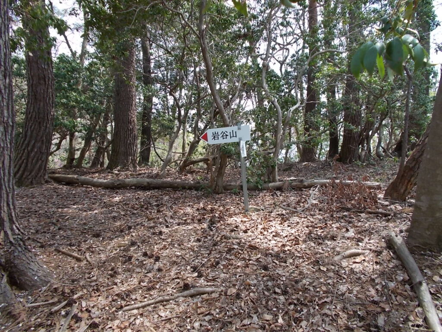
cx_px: 221
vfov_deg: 53.1
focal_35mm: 26
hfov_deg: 67.3
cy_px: 166
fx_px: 332
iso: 80
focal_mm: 4.6
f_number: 3.2
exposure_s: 1/160
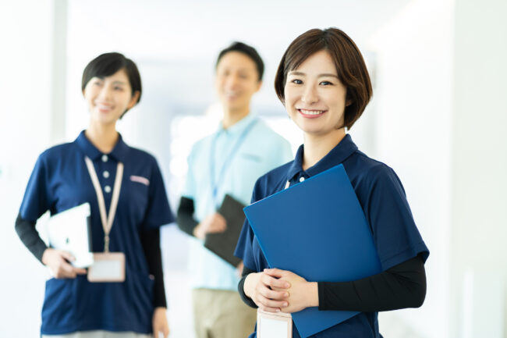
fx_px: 1197
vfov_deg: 16.1
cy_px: 169
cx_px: 254
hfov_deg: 23.9
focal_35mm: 85
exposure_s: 1/400
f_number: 1.8
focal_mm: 85
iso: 400
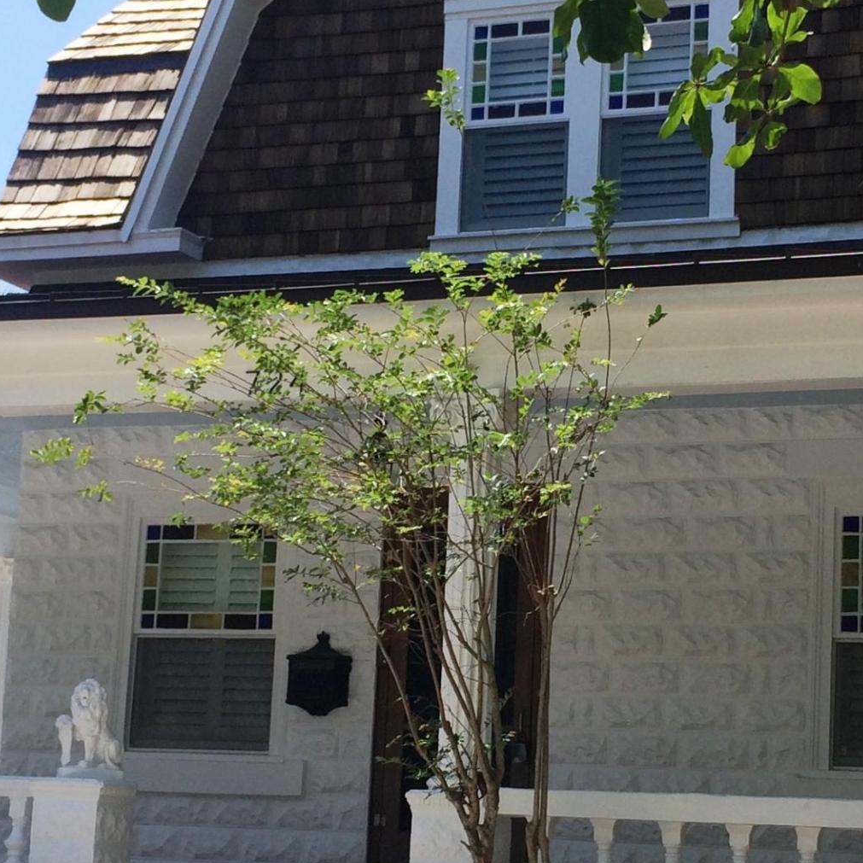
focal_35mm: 73
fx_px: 2059
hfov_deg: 23.6
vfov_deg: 23.6
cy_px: 538
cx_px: 543
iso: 32
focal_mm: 4.15
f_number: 2.2
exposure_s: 1/2160
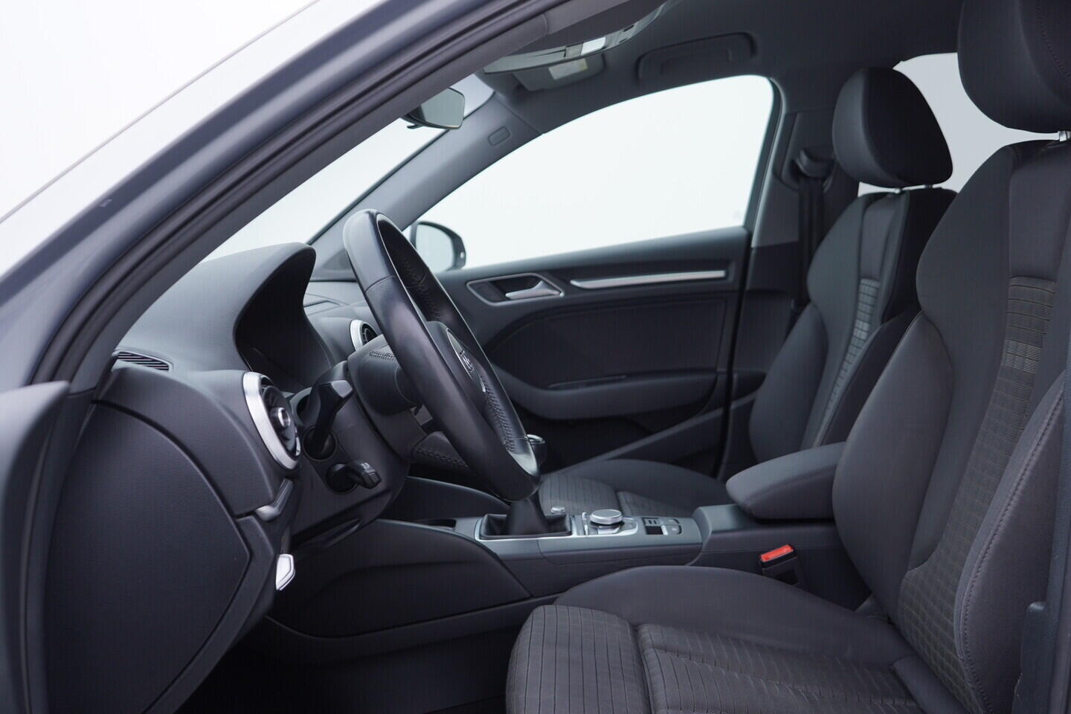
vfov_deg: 36.9
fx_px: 1071
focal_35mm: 36
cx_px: 536
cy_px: 357
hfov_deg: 53.1
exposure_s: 1/50
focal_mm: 24
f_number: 3.2
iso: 125
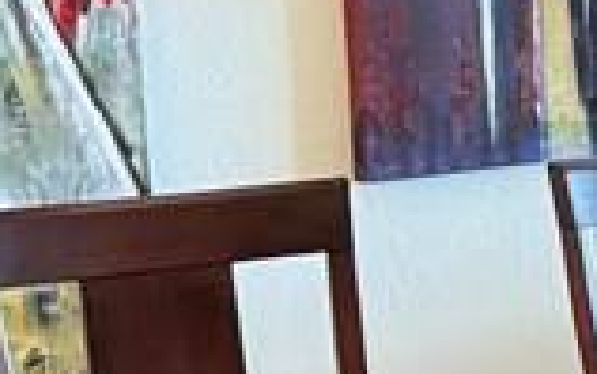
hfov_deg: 11.3
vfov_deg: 8.0
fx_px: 2686
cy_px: 249
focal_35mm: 165
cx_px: 1236
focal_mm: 6.76
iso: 640
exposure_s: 1/40
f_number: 1.78
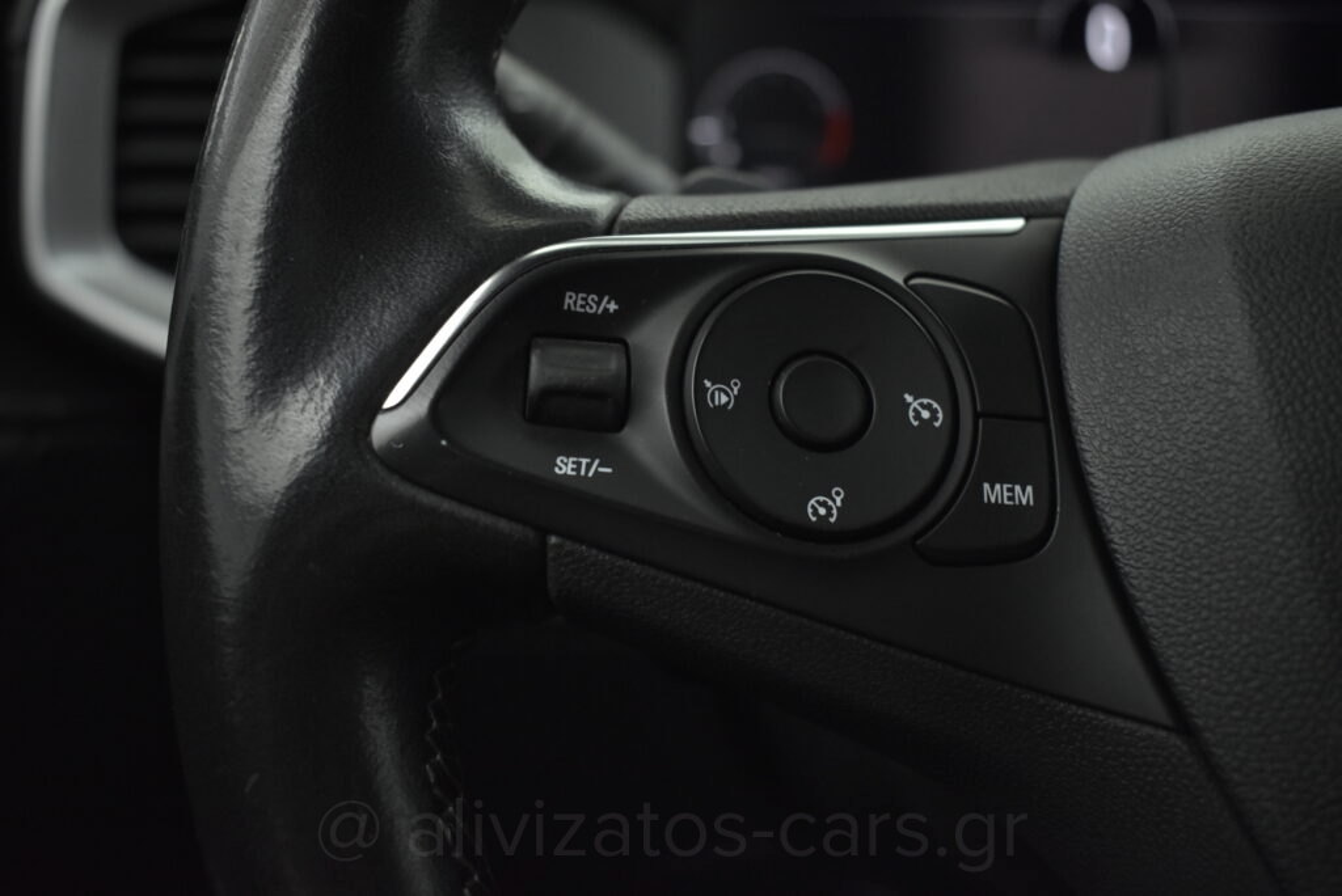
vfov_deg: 36.9
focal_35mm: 36
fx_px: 1343
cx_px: 671
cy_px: 448
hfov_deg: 53.1
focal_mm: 24
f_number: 4
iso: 1600
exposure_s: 1/125
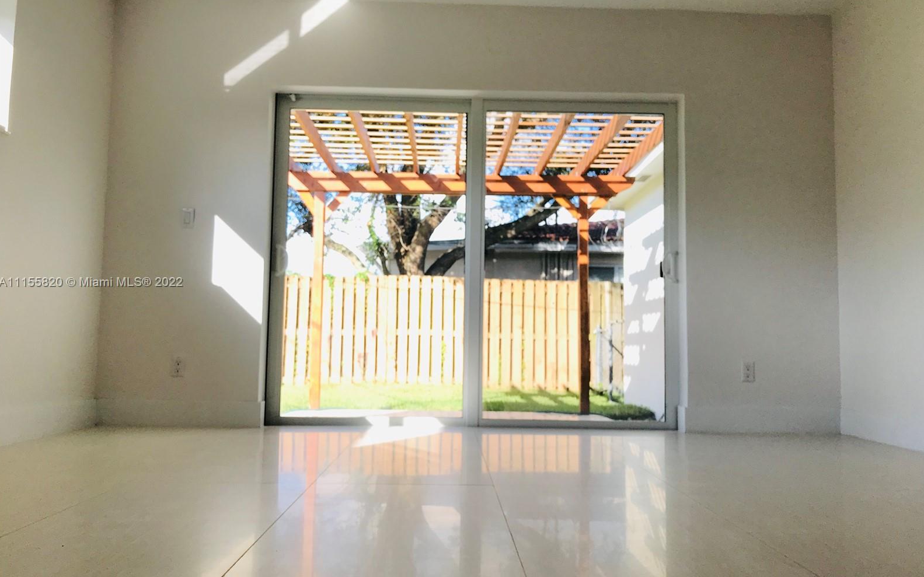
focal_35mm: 30
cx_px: 463
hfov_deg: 62.9
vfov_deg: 41.8
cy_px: 283
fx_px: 755
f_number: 1.8
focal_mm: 3.99
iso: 20
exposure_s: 1/416
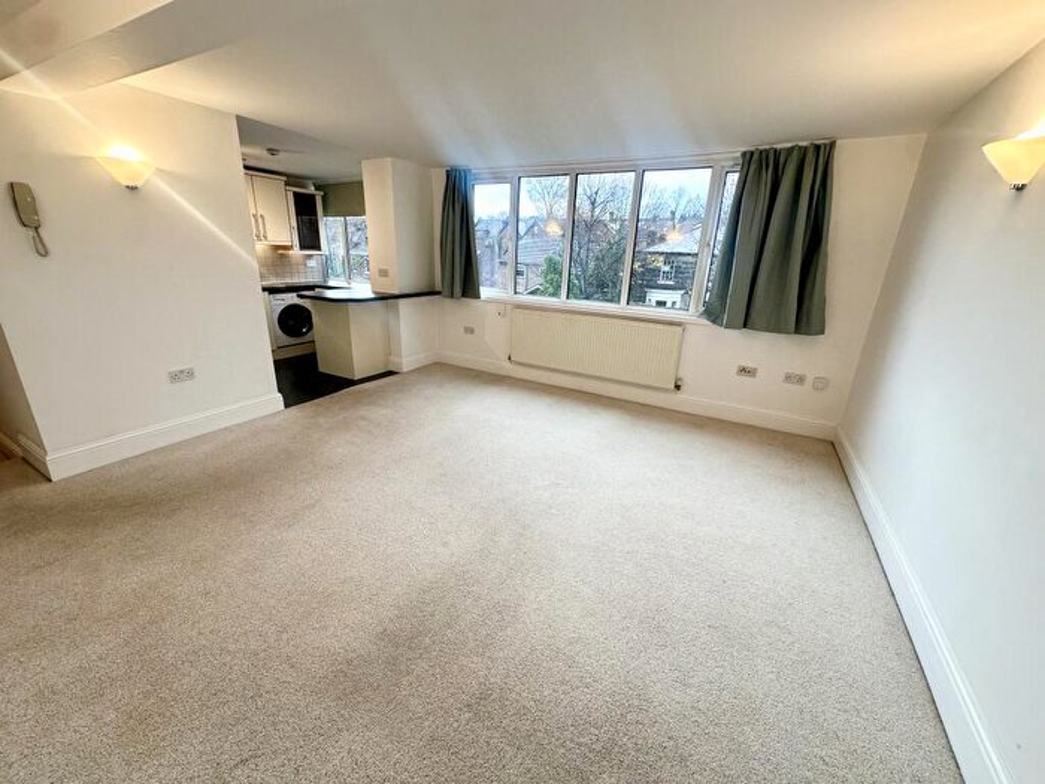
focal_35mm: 14
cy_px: 392
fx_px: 423
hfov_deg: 102.1
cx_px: 522
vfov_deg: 85.7
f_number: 2.2
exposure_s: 1/100
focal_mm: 2.22
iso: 100
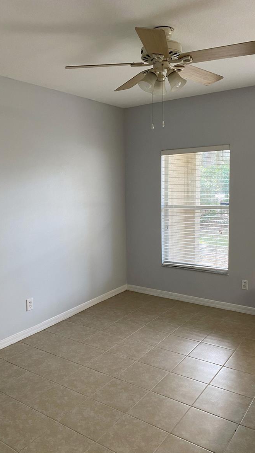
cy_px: 231
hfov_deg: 40.1
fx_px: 349
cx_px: 110
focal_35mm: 29
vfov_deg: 66.1
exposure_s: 1/60
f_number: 1.8
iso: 80
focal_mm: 4.25
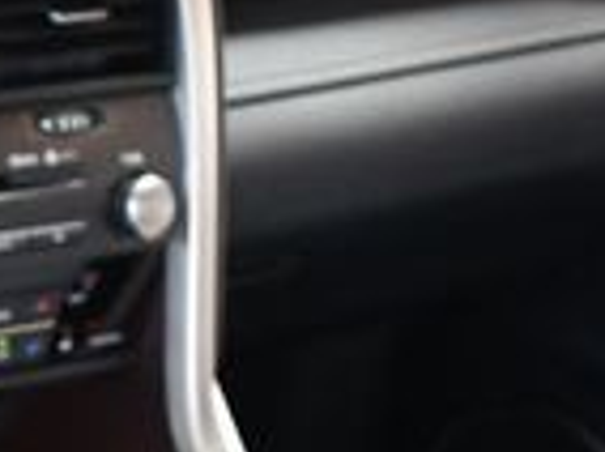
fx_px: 3036
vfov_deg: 8.5
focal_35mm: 174
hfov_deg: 10.5
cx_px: -575
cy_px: 350
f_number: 3.8
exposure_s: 1/200
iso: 800
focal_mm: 20
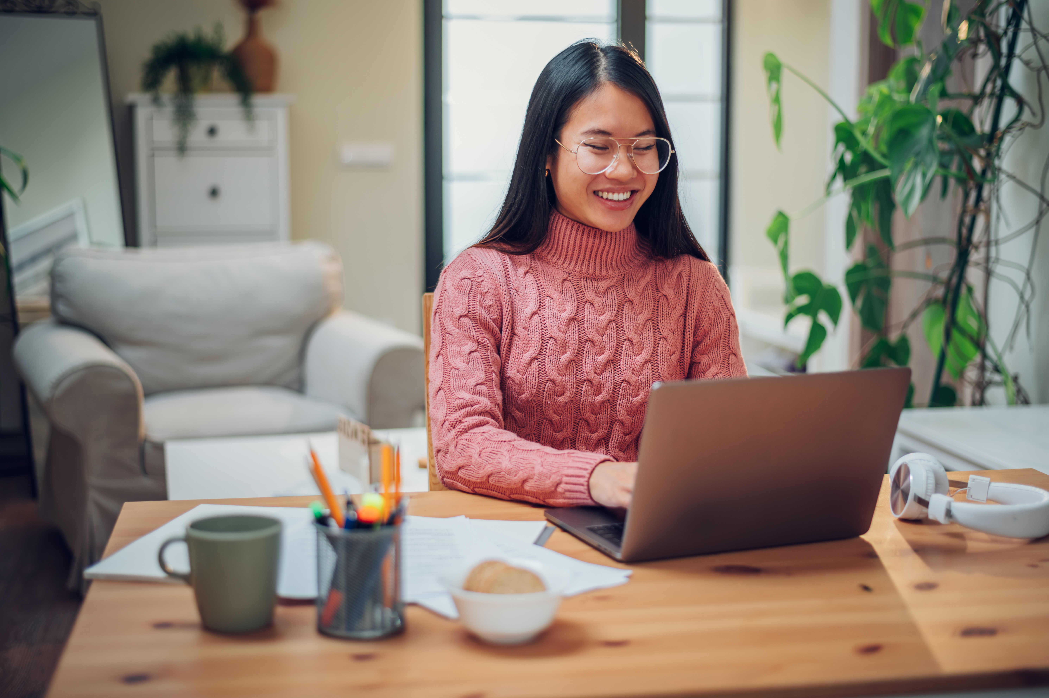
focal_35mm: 50
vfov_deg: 27.0
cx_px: 524
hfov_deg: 39.6
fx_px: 1456
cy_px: 349
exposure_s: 1/125
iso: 200
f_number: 1.8
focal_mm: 50
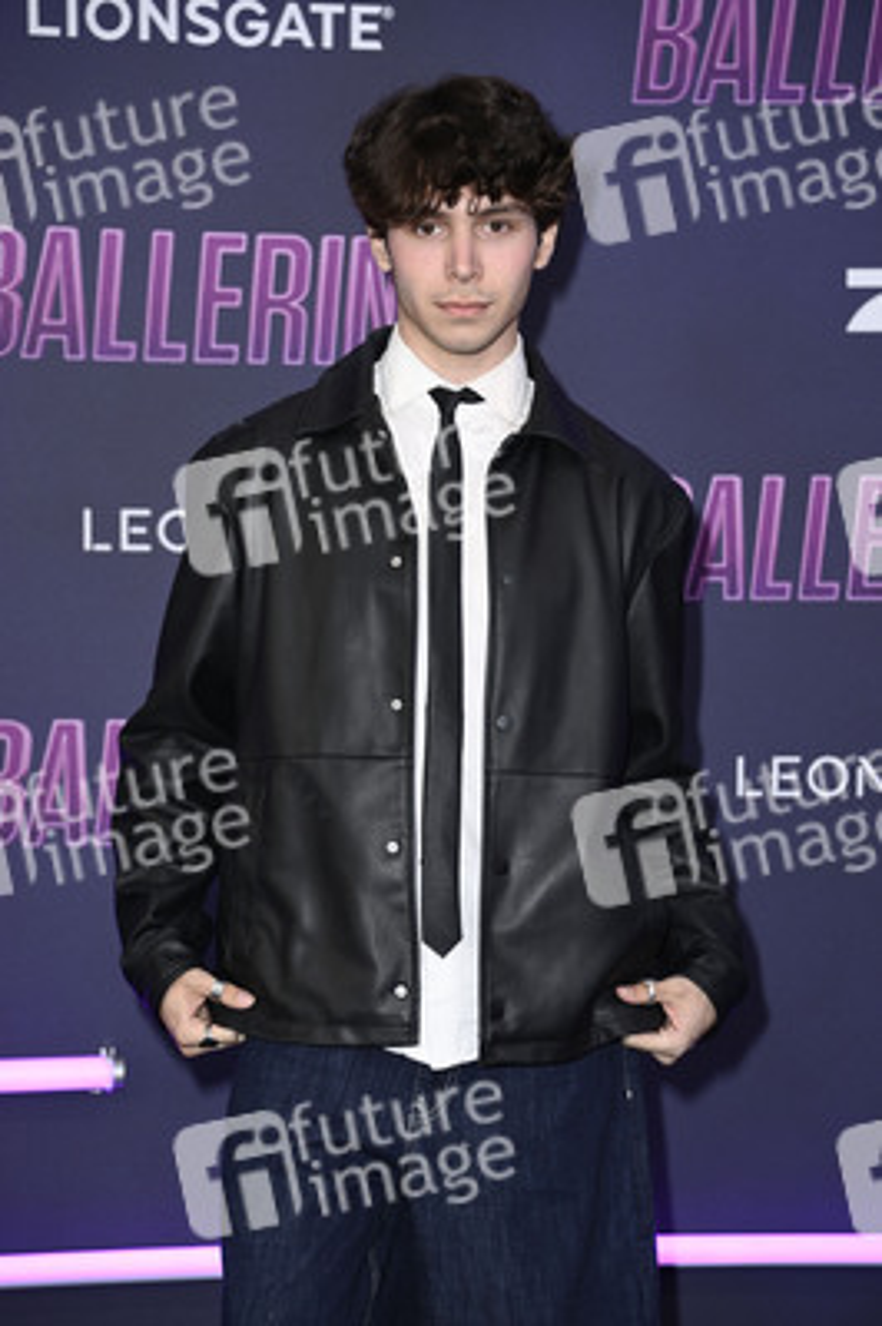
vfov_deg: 17.7
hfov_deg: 11.8
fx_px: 4270
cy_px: 663
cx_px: 441
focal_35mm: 116
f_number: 5.6
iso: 320
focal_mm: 116
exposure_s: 1/200
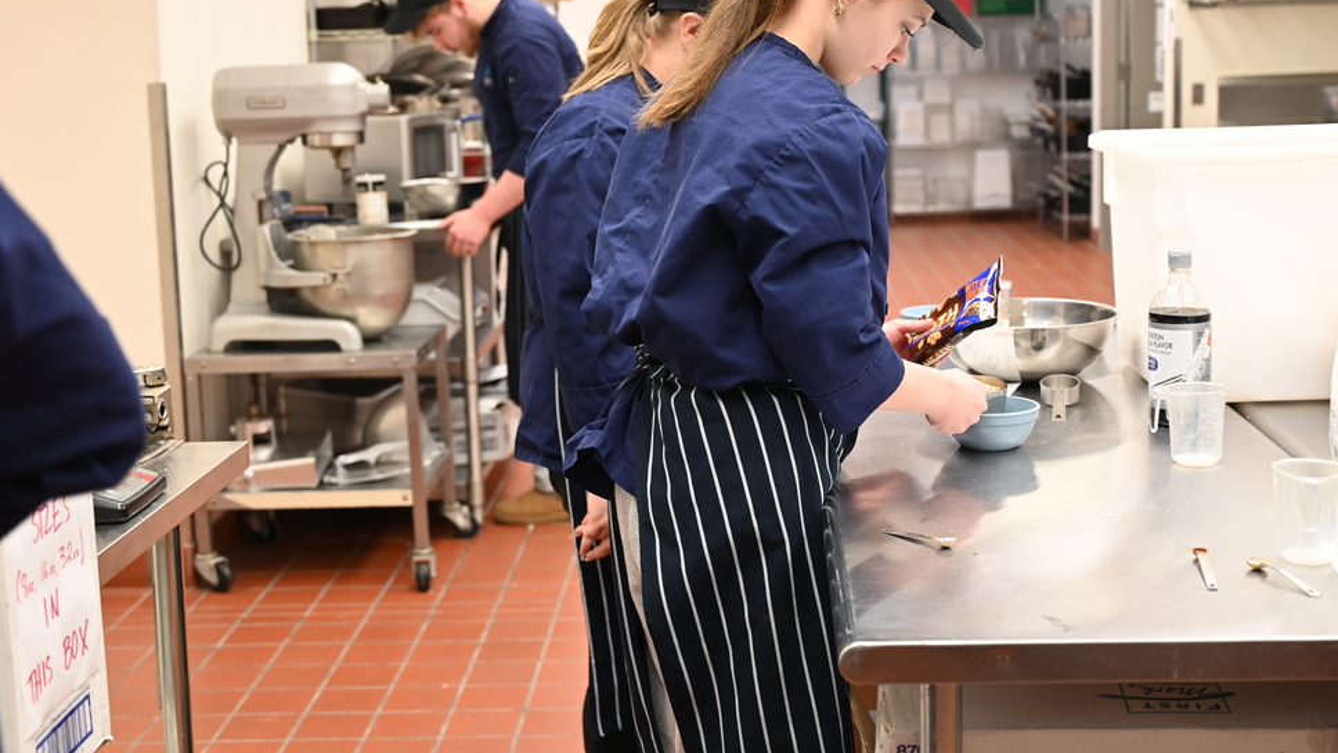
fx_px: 1809
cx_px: 697
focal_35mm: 51
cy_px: 297
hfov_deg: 40.6
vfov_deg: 23.5
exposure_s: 1/125
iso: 1250
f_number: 4
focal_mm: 46
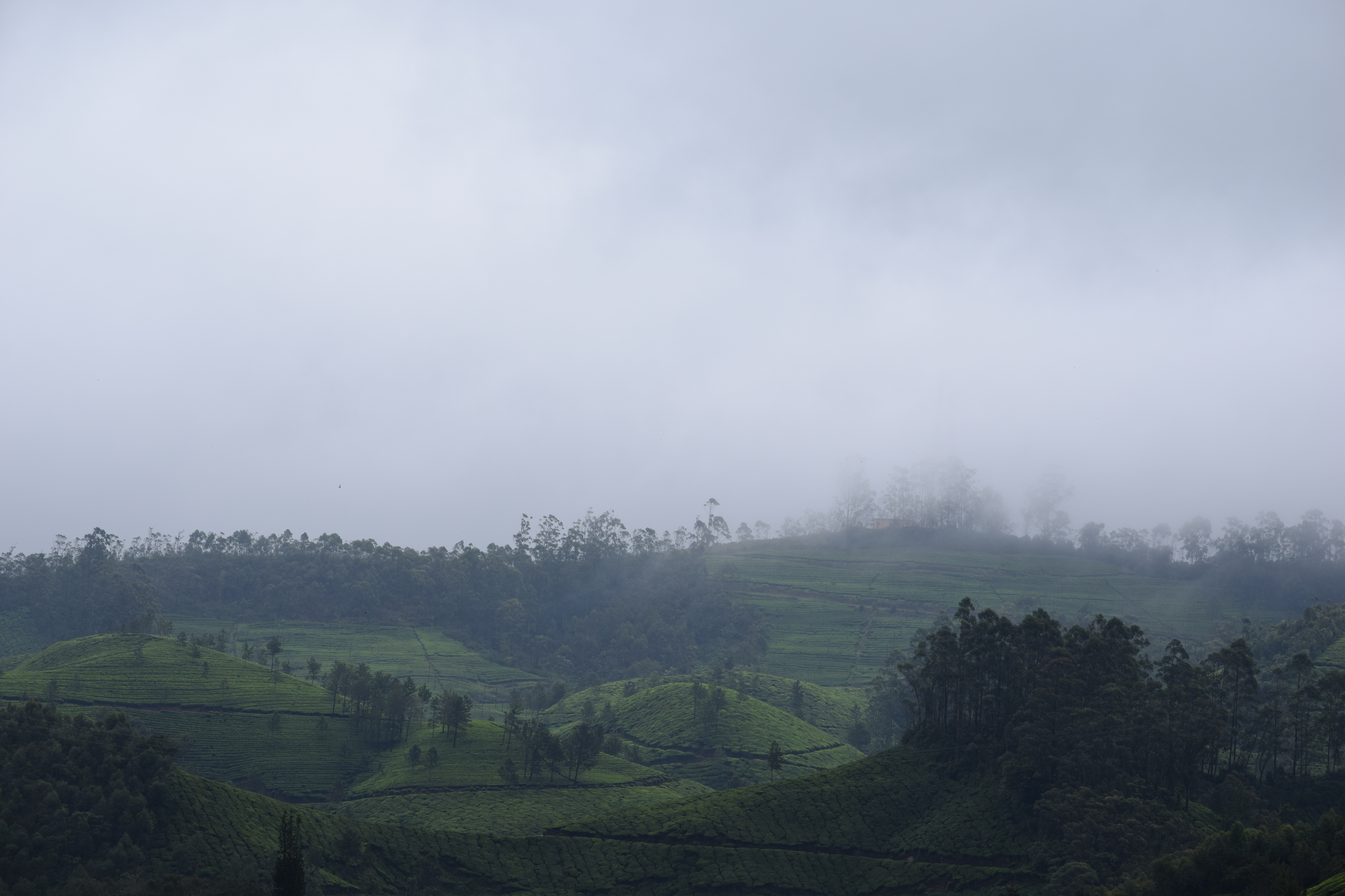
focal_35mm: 158
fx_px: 5884
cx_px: 672
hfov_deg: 13.0
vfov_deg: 8.7
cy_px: 448
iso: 250
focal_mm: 105
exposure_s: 1/250
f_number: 8
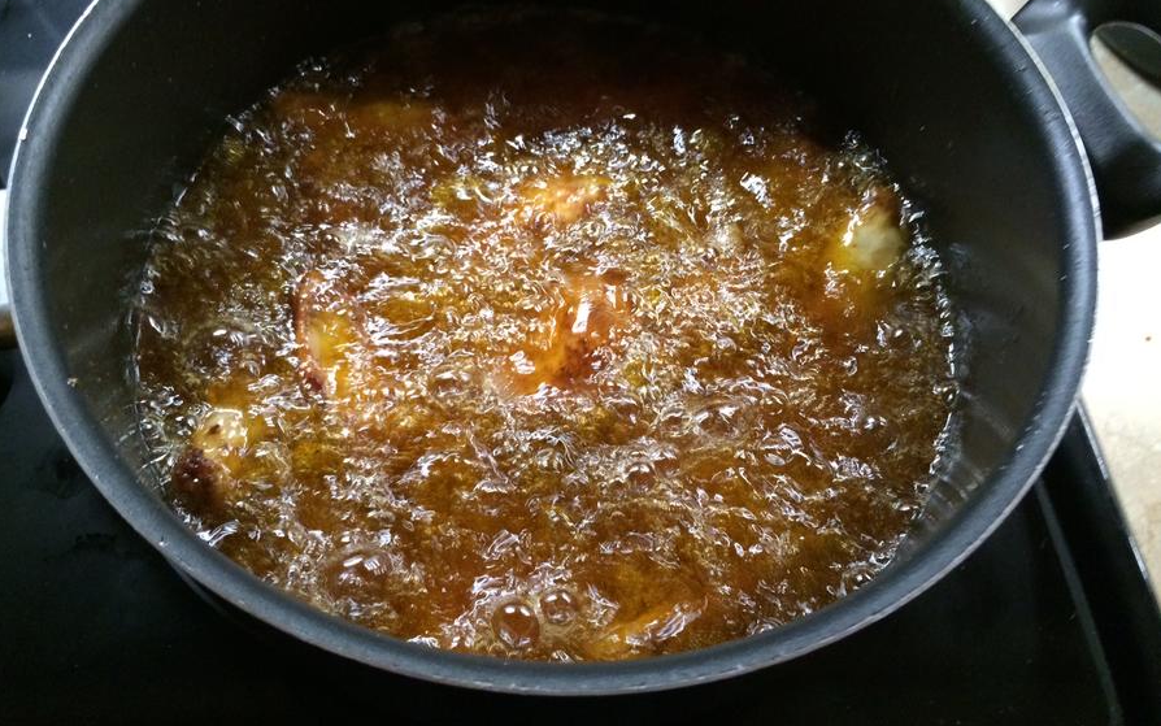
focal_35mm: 32
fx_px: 1013
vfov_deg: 39.3
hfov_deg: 59.6
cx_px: 579
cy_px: 293
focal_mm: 4.12
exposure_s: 1/17
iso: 320
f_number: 2.2
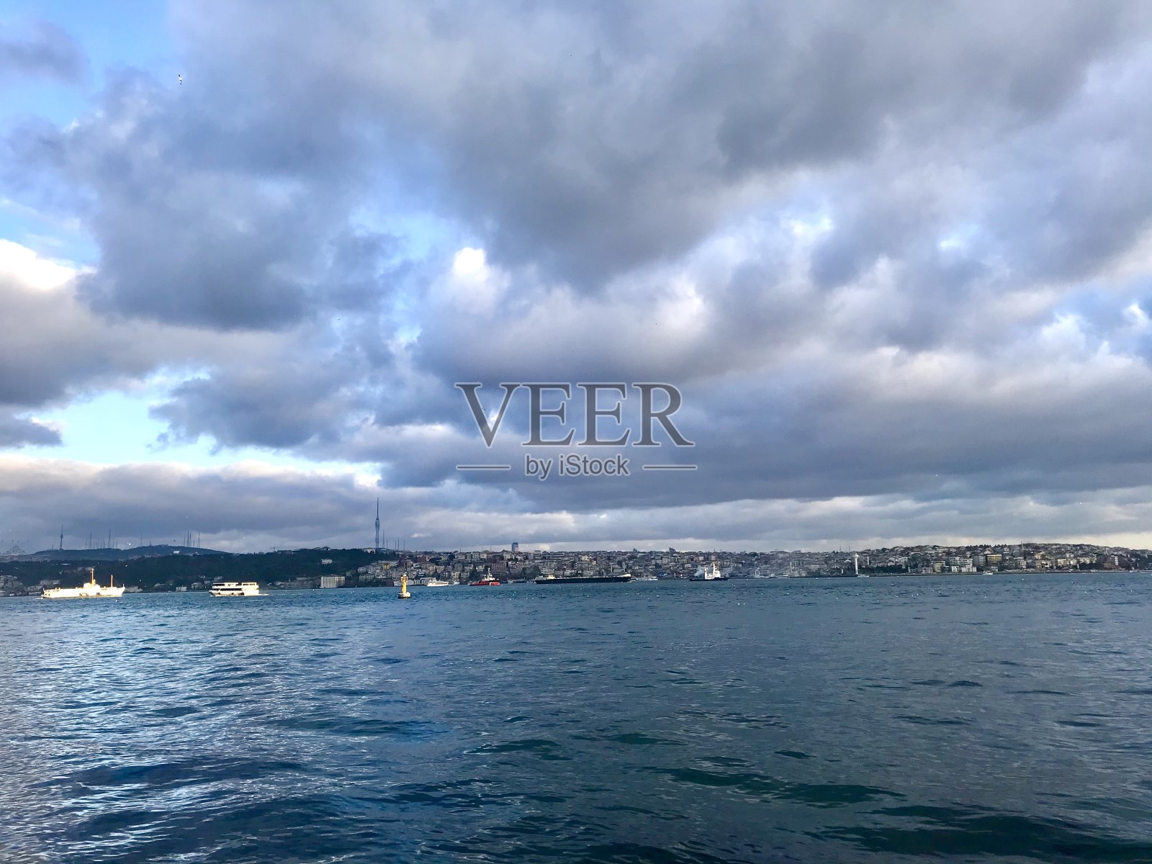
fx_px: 932
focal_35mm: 28
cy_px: 432
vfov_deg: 49.7
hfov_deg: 63.4
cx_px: 576
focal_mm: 3.99
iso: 20
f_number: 1.8
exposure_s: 1/584
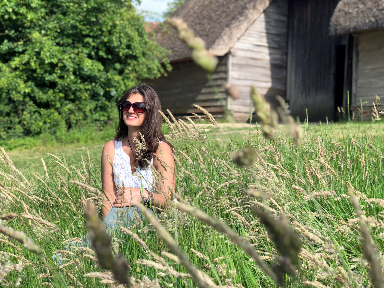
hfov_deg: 36.8
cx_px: 192
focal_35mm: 52
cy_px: 144
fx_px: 577
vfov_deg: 28.0
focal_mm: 6
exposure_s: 1/527
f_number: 2.4
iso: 16
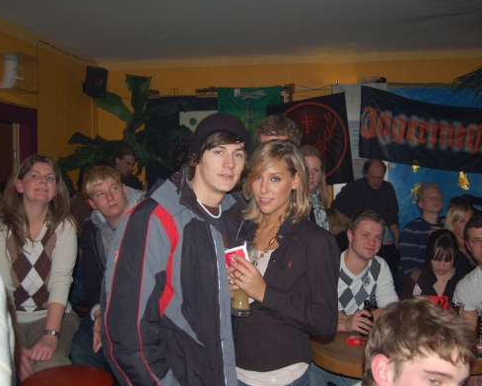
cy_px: 191
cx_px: 257
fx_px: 542
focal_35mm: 38
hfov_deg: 47.9
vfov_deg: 39.1
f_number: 3.8
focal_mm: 22
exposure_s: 1/60
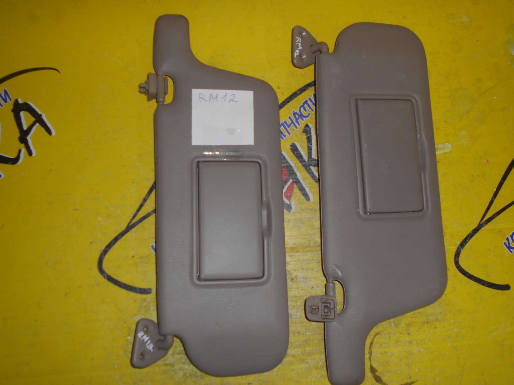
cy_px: 192
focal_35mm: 30
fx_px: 445
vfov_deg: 46.8
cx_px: 257
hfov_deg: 60.0
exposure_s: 1/25
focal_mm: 5.1
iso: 80
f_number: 3.4
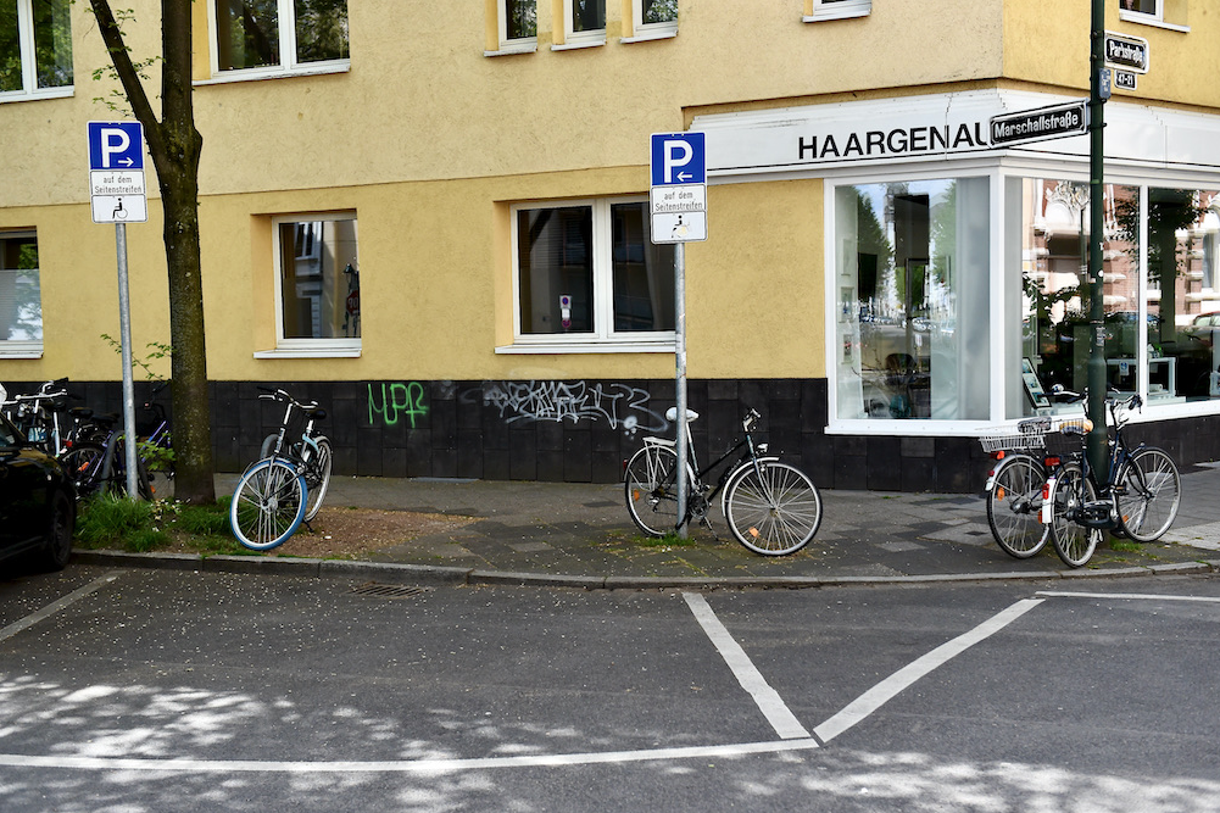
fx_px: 1525
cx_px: 622
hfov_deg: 43.6
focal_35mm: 45
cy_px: 413
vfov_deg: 29.9
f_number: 4
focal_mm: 44
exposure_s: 1/8000
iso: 2500
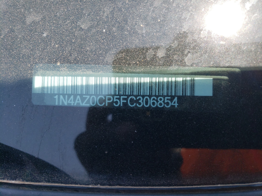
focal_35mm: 26
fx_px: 197
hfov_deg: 67.3
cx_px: 131
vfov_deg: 53.1
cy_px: 98
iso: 50
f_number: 1.5
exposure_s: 1/625
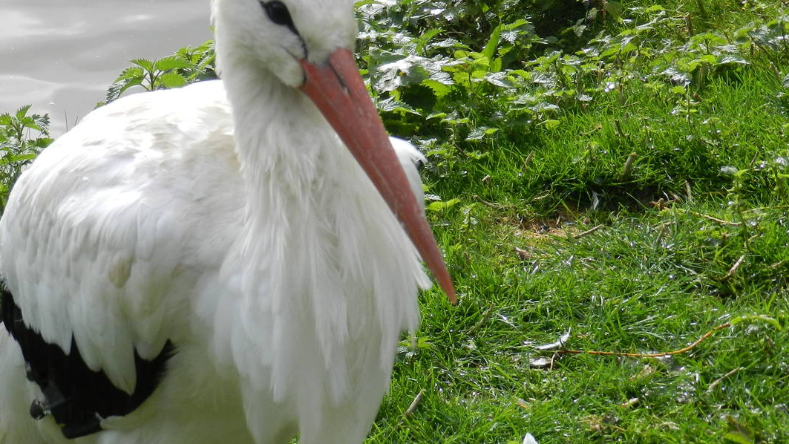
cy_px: 336
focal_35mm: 164
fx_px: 3431
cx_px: 324
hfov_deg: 13.1
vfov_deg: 7.4
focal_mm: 17.7
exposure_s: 1/400
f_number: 4.6
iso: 160
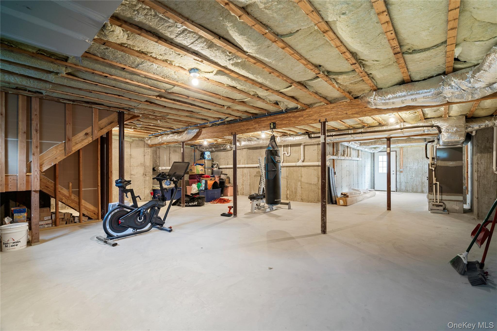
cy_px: 166
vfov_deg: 73.7
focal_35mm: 16
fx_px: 221
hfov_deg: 96.7
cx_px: 248
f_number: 8
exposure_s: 30
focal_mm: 16
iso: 100
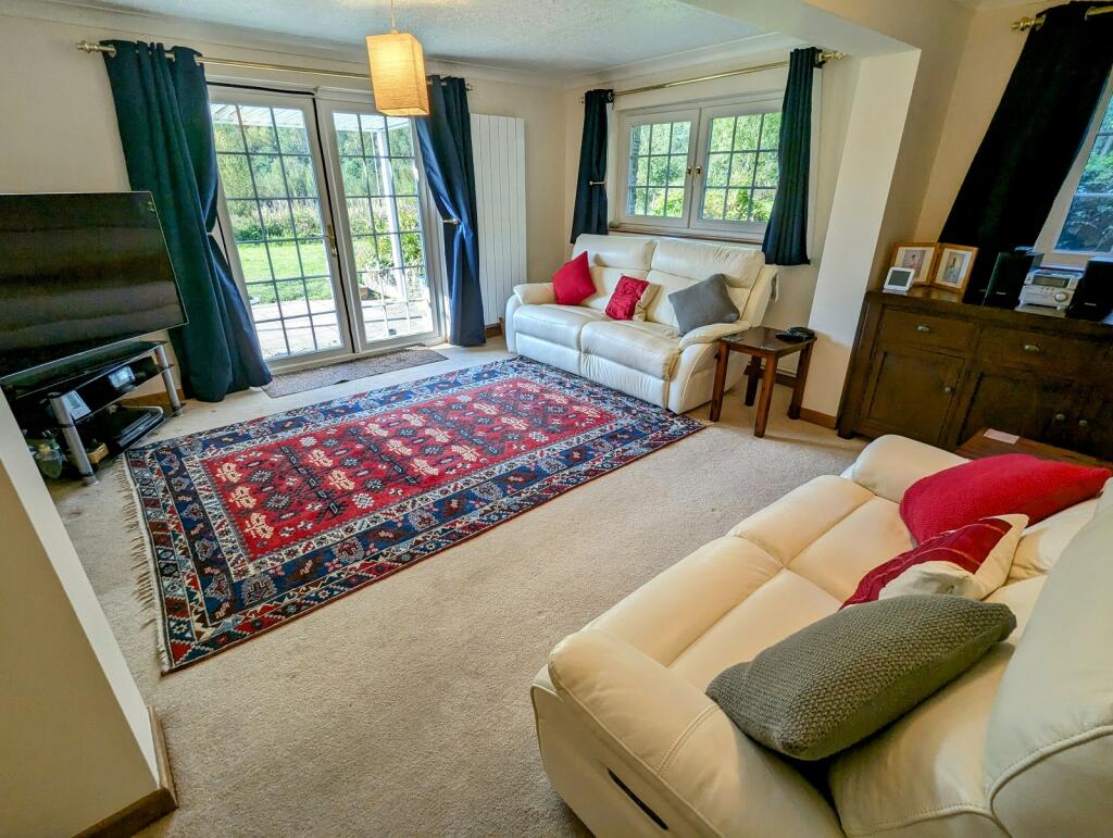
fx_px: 515
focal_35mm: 16
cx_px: 556
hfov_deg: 94.4
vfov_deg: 78.2
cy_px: 419
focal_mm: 2.35
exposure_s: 1/117
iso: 50
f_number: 2.2
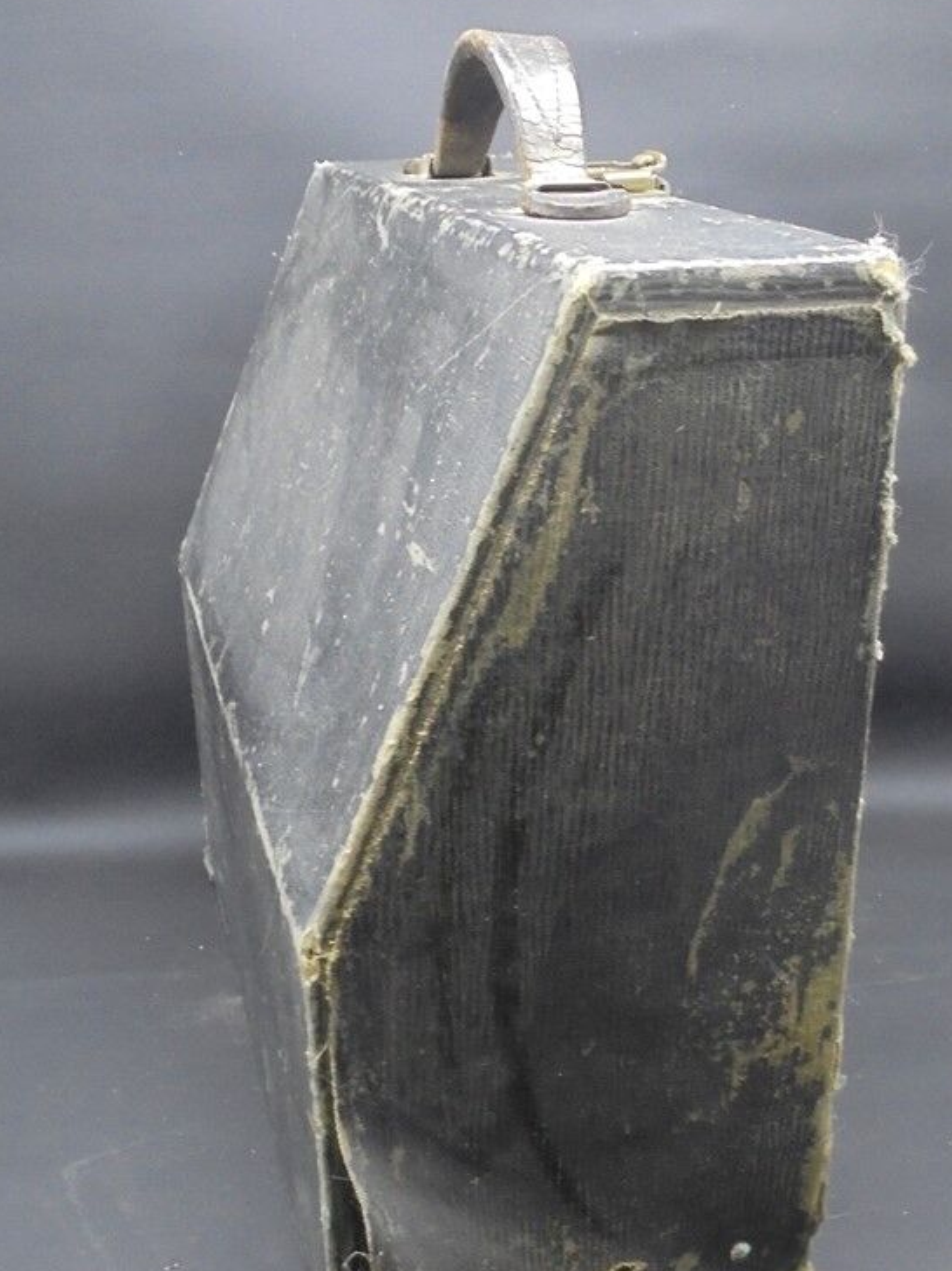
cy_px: 731
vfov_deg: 44.7
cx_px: 554
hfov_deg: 34.2
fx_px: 1541
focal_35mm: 42
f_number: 4
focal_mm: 6.1
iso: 400
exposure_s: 1/20
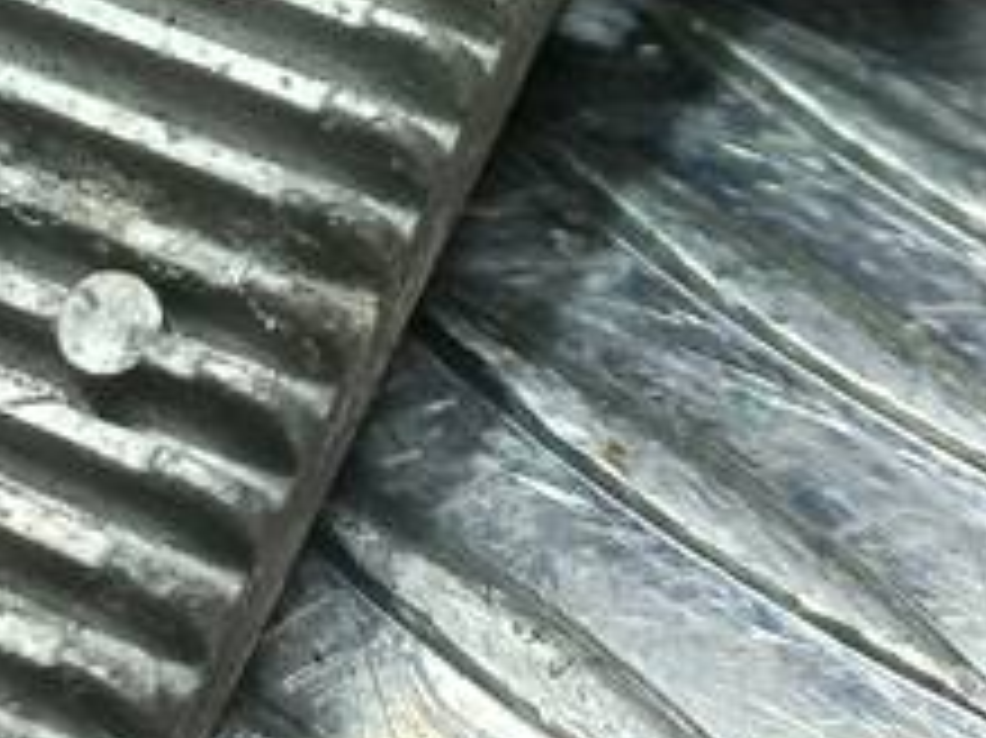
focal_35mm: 117
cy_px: -135
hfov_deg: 16.5
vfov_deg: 12.4
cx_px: -5
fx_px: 3331
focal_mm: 4.6
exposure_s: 1/50
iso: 32
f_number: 1.8
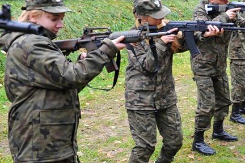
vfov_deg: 23.8
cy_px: 77
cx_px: 225
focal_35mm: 57
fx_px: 388
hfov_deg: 33.1
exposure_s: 1/100
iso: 640
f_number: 5
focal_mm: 29
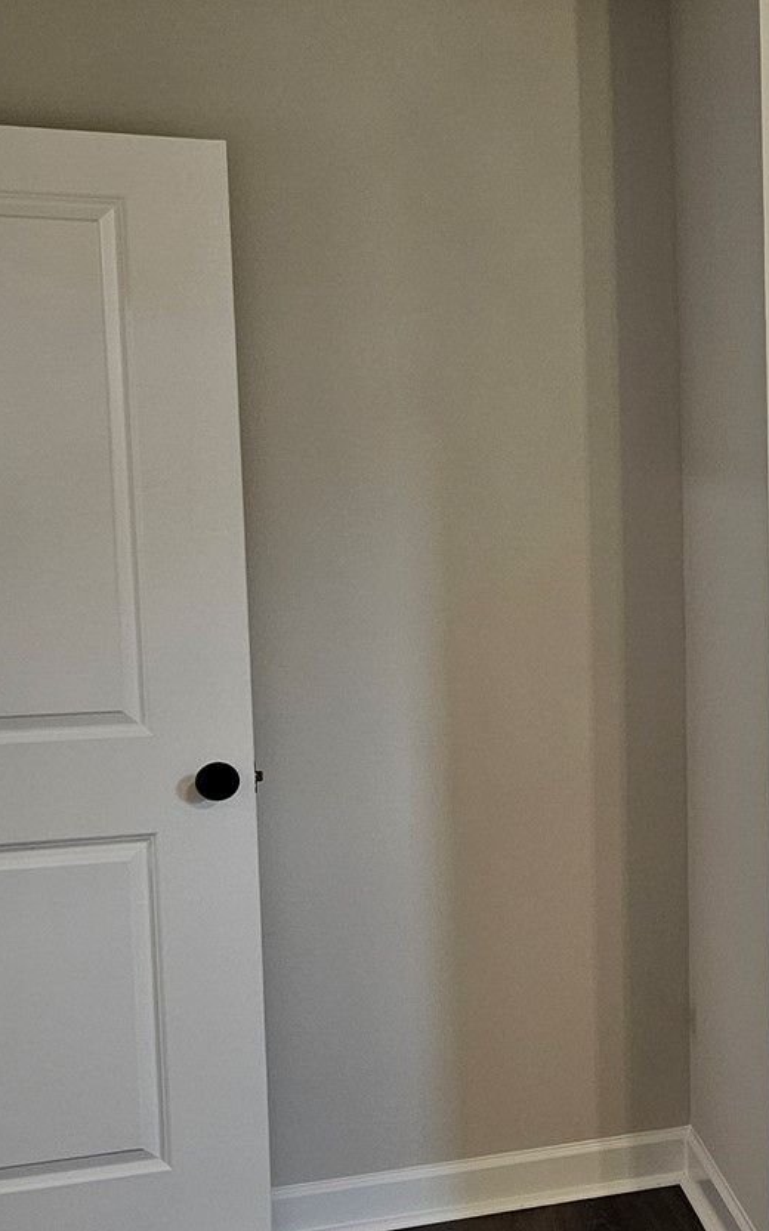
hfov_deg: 18.4
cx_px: 1248
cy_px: 651
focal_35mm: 60
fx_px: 2012
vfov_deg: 34.0
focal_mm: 6.3
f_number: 1.7
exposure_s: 1/120
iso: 200
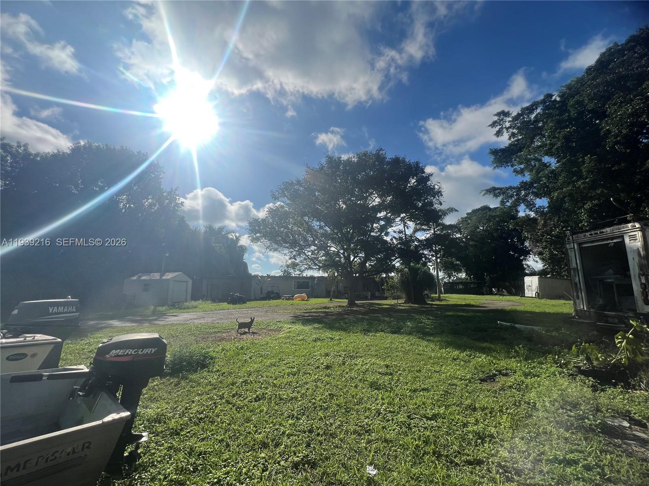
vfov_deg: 89.9
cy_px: 243
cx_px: 324
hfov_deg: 106.2
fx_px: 244
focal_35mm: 13
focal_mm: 1.57
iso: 32
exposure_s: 1/2801
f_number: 1.8
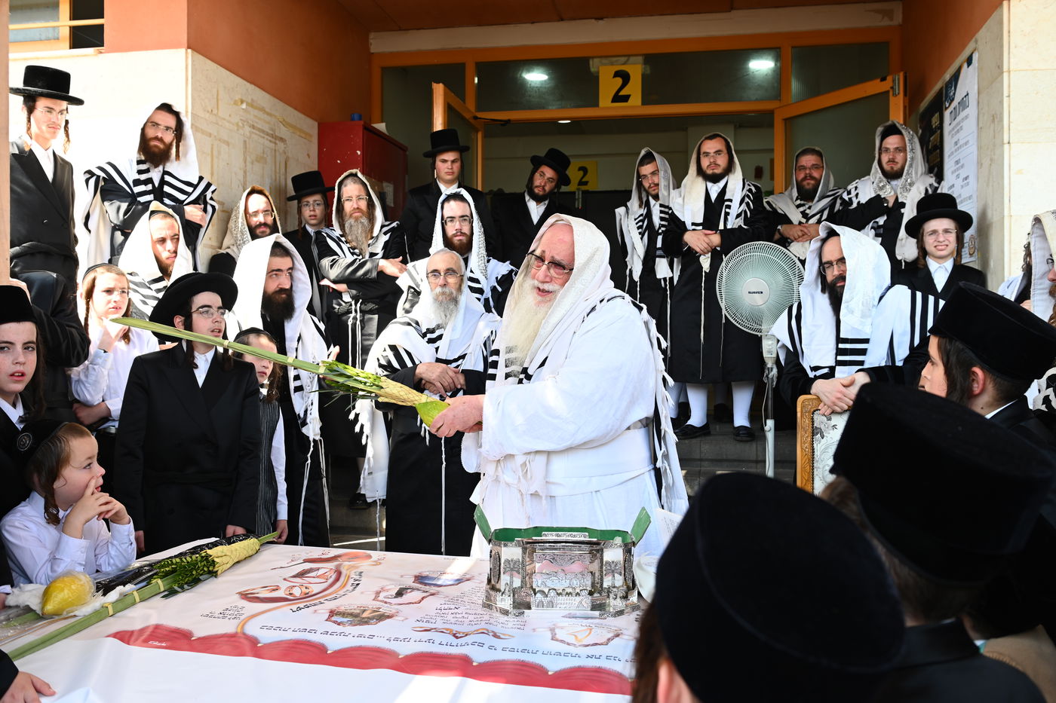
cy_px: 352
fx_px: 997
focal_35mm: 34
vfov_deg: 38.9
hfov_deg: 55.8
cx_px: 528
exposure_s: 1/125
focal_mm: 34
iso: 200
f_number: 5.6
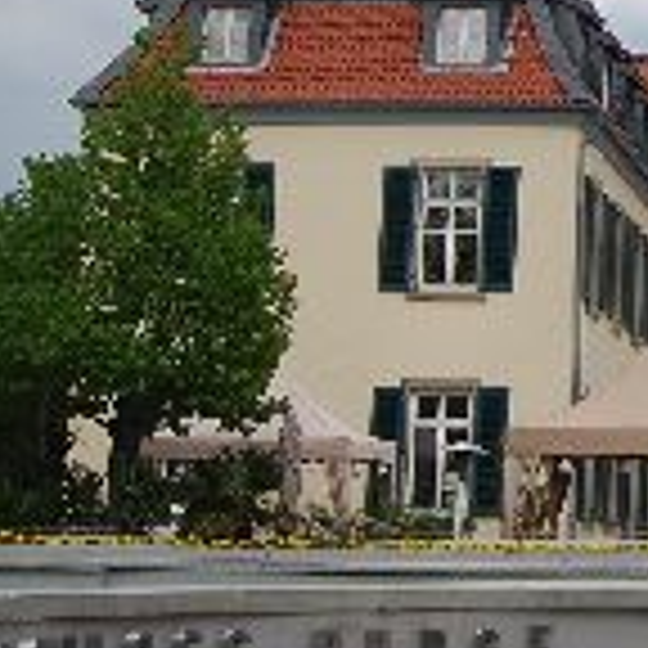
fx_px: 2160
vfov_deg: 16.9
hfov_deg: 15.7
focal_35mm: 102
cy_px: 99
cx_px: 981
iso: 200
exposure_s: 1/250
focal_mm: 18
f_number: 10
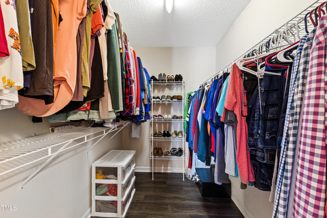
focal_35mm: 15
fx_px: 136
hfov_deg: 100.4
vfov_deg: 77.3
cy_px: 109
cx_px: 164
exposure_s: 2.5
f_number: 8
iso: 100
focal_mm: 10
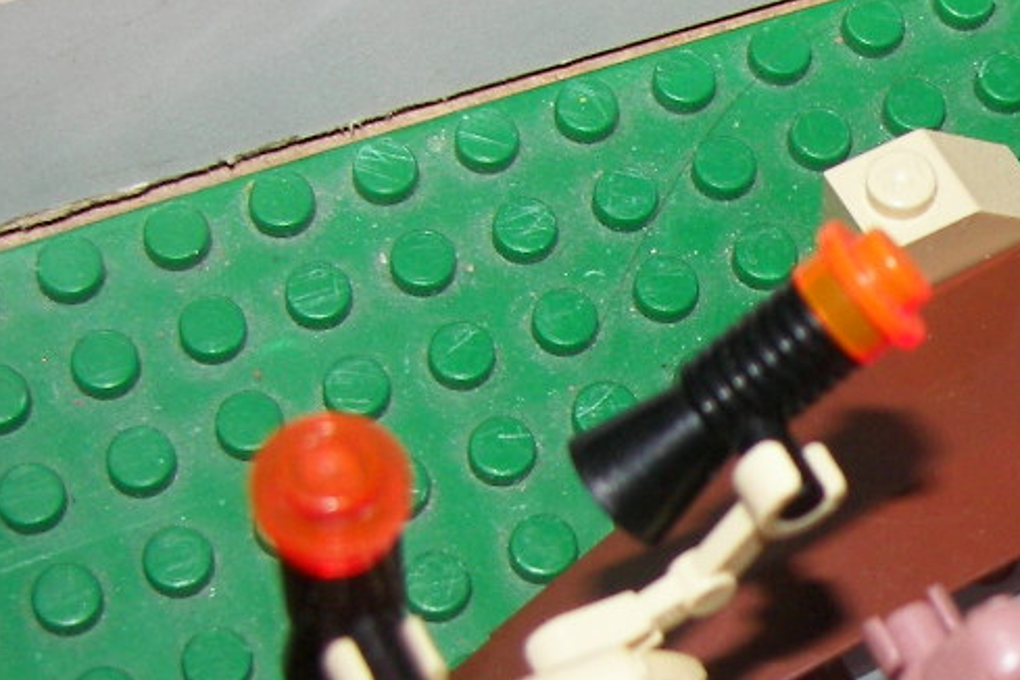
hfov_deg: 19.9
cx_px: 1126
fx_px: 2776
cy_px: 513
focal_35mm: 98
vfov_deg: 13.9
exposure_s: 1/30
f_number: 2.8
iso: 100
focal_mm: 6
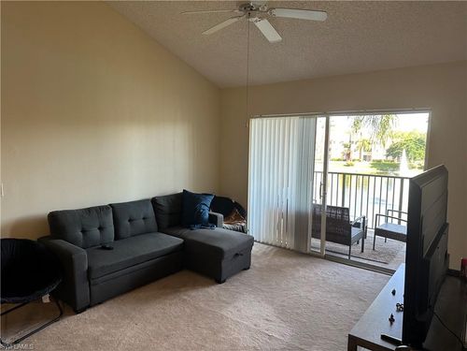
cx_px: 234
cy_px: 176
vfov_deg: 56.8
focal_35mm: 24
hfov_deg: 71.6
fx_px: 324
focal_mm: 6.86
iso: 100
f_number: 1.78
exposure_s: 1/120
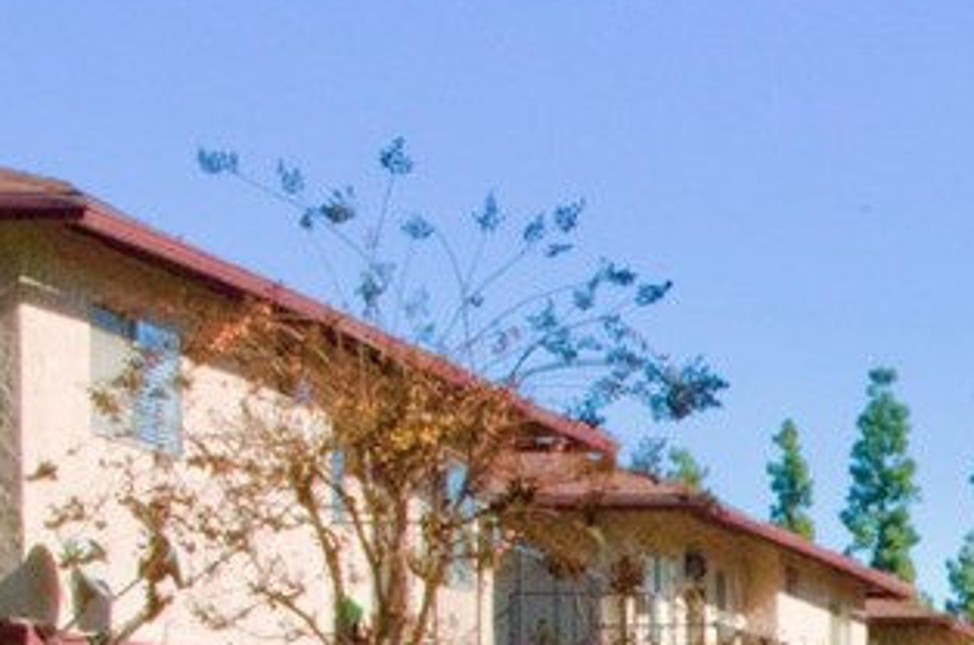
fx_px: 4050
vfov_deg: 8.9
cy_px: 1008
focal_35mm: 150
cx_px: 1427
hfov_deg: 13.0
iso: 3200
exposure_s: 1/320
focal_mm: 30.63
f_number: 14
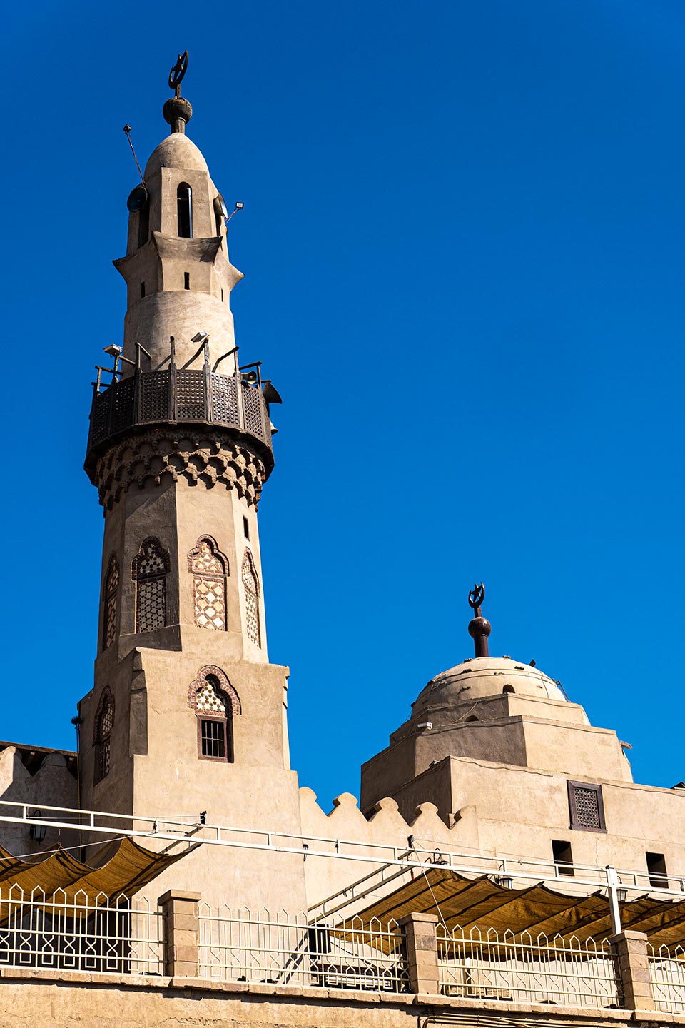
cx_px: 342
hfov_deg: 21.9
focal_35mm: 62
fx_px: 1768
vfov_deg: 32.4
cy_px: 514
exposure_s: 1/800
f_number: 8
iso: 100
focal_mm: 41.3
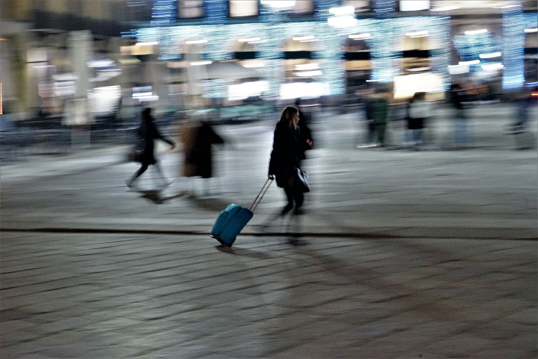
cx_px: 269
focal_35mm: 70
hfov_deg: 28.8
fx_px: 1046
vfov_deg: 19.5
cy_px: 180
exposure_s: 1/6
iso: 6400
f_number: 13
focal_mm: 70
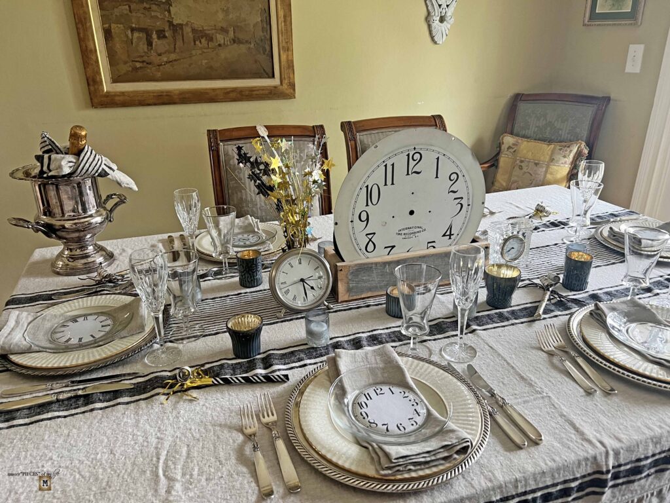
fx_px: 503
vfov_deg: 53.1
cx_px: 335
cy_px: 252
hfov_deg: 67.3
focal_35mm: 26
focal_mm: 5.7
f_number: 1.5
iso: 160
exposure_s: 1/60
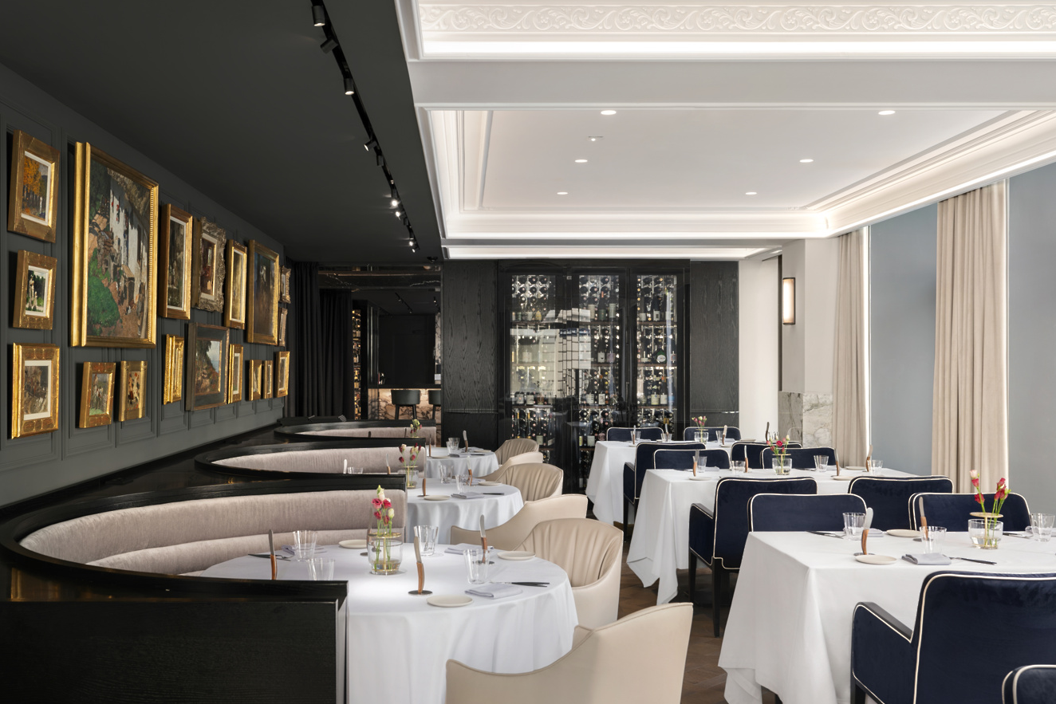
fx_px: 1085
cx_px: 545
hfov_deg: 51.9
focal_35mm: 37
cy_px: 347
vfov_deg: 35.9
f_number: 8
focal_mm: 35
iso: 200
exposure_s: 1/4
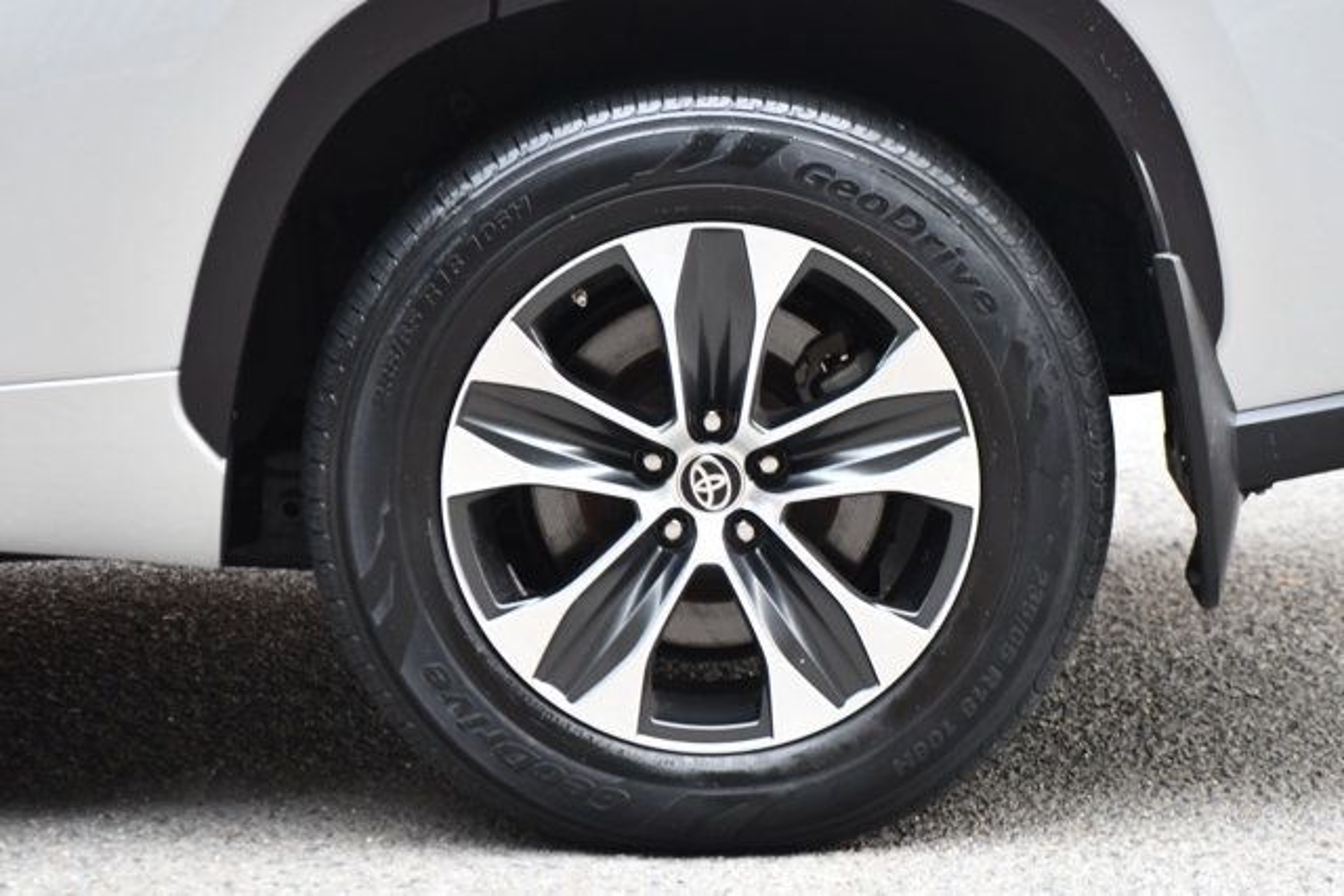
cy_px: 448
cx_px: 672
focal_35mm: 153
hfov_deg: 13.4
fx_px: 5713
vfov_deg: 9.0
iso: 800
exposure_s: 1/160
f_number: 4.8
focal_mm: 102
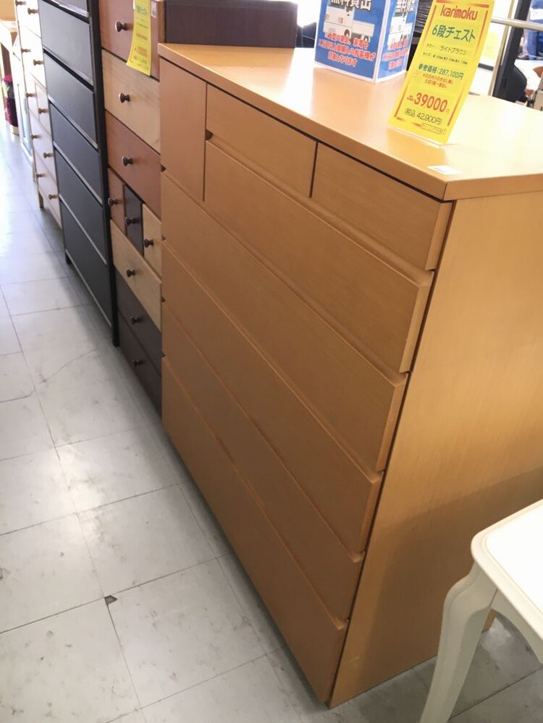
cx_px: 272
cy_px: 362
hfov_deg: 48.2
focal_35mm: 29
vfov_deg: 61.7
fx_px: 607
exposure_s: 1/30
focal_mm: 4.15
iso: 64
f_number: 2.2
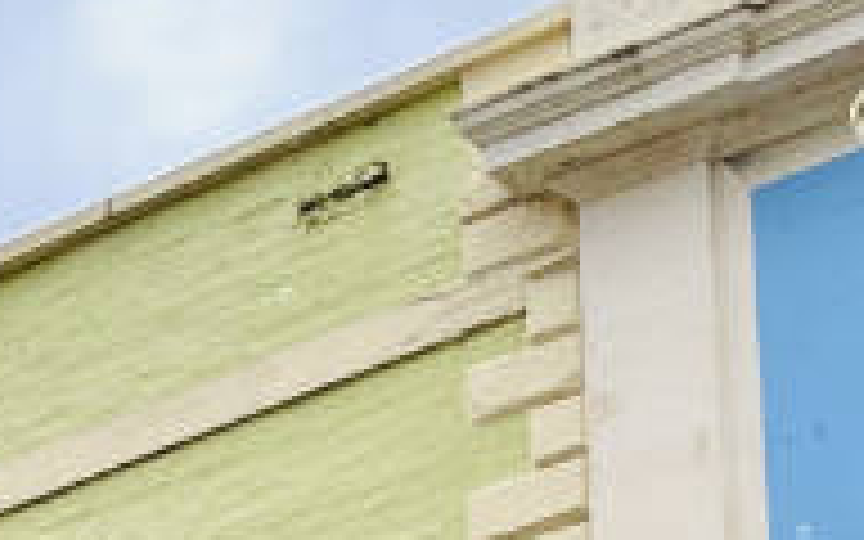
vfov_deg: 6.6
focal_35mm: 177
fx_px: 4168
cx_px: -212
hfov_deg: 11.6
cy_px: 1782
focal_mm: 5.1
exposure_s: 1/121
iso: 40
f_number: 1.6
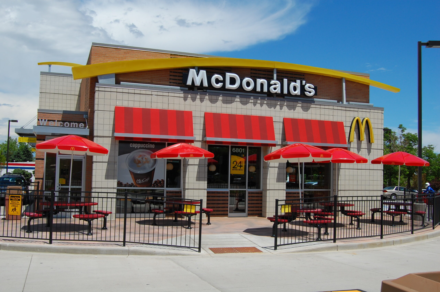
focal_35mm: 36
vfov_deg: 36.8
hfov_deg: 53.2
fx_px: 440
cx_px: 220
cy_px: 146
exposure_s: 1/400
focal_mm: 24
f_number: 10
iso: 200
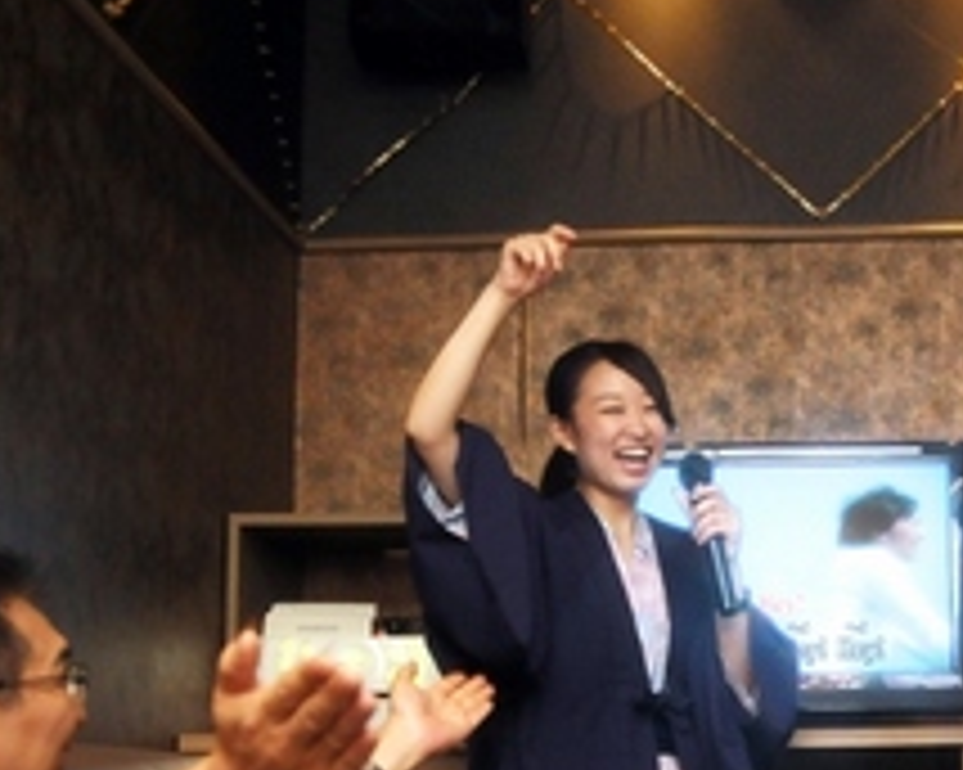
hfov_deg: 28.5
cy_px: 563
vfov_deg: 23.3
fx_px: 1852
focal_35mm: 65
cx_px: 774
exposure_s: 1/60
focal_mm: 22
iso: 800
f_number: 3.8
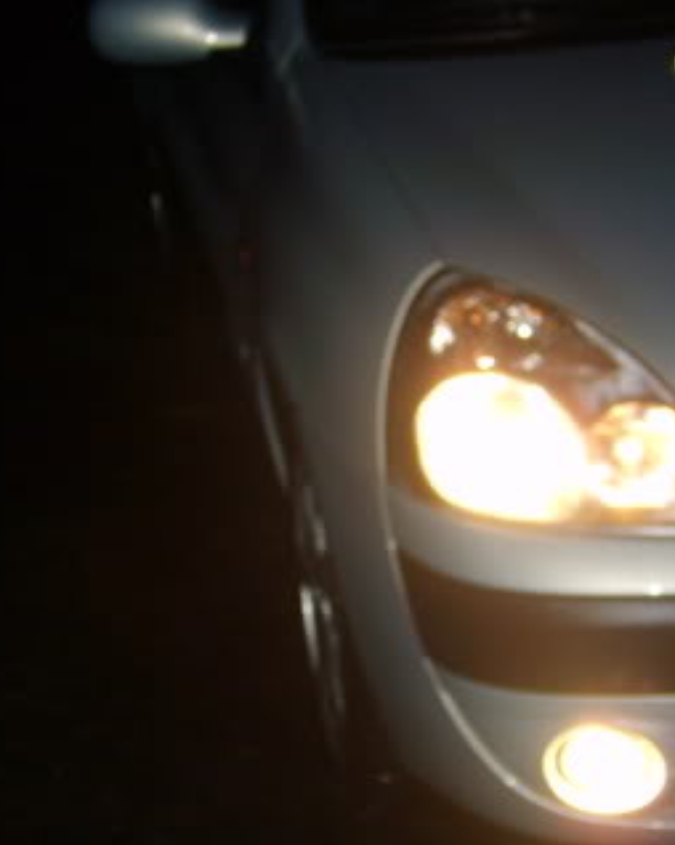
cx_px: 303
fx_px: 2150
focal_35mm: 86
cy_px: 497
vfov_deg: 22.2
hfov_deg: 17.8
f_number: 2.8
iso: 100
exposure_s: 1/45
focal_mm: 5.8
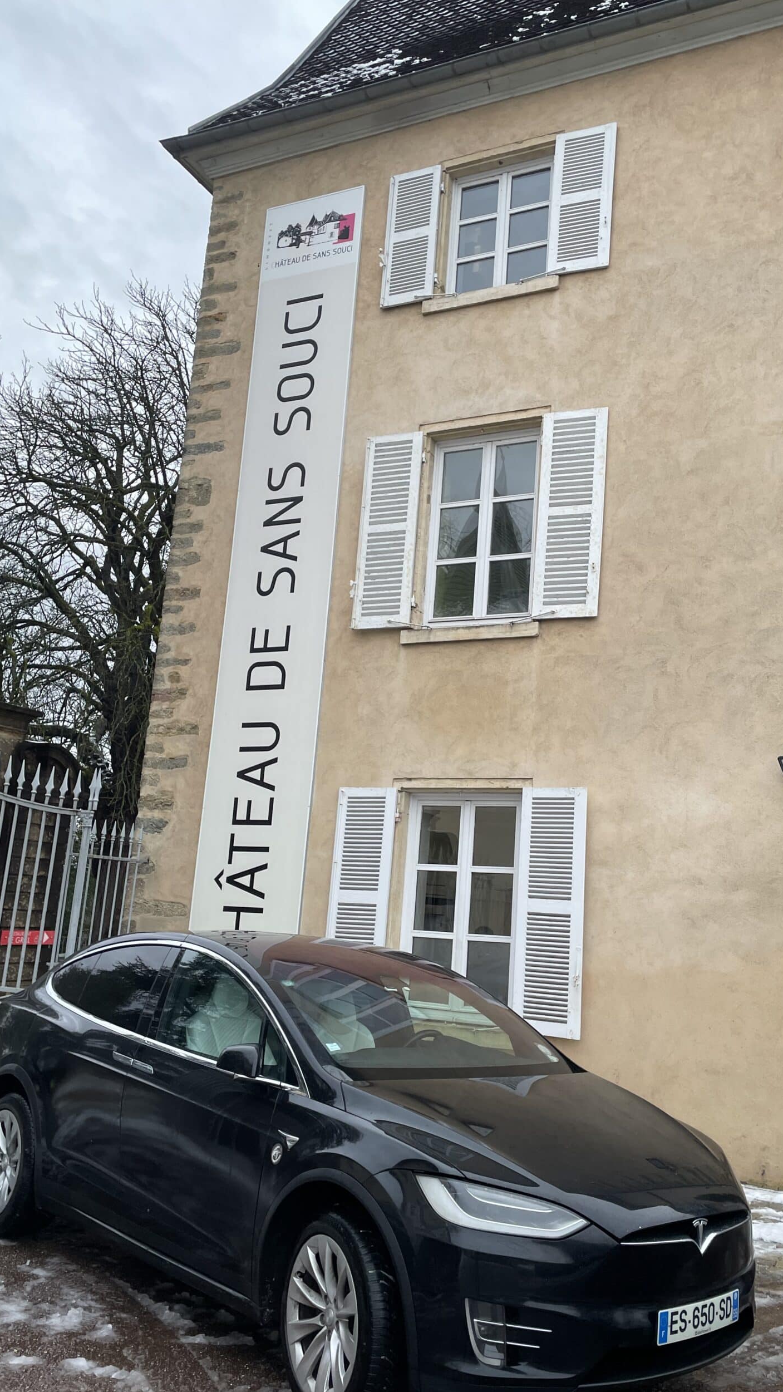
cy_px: 694
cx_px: 469
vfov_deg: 66.1
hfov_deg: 40.0
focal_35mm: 29
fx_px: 1070
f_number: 1.6
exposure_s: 1/121
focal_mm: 4.2
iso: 64
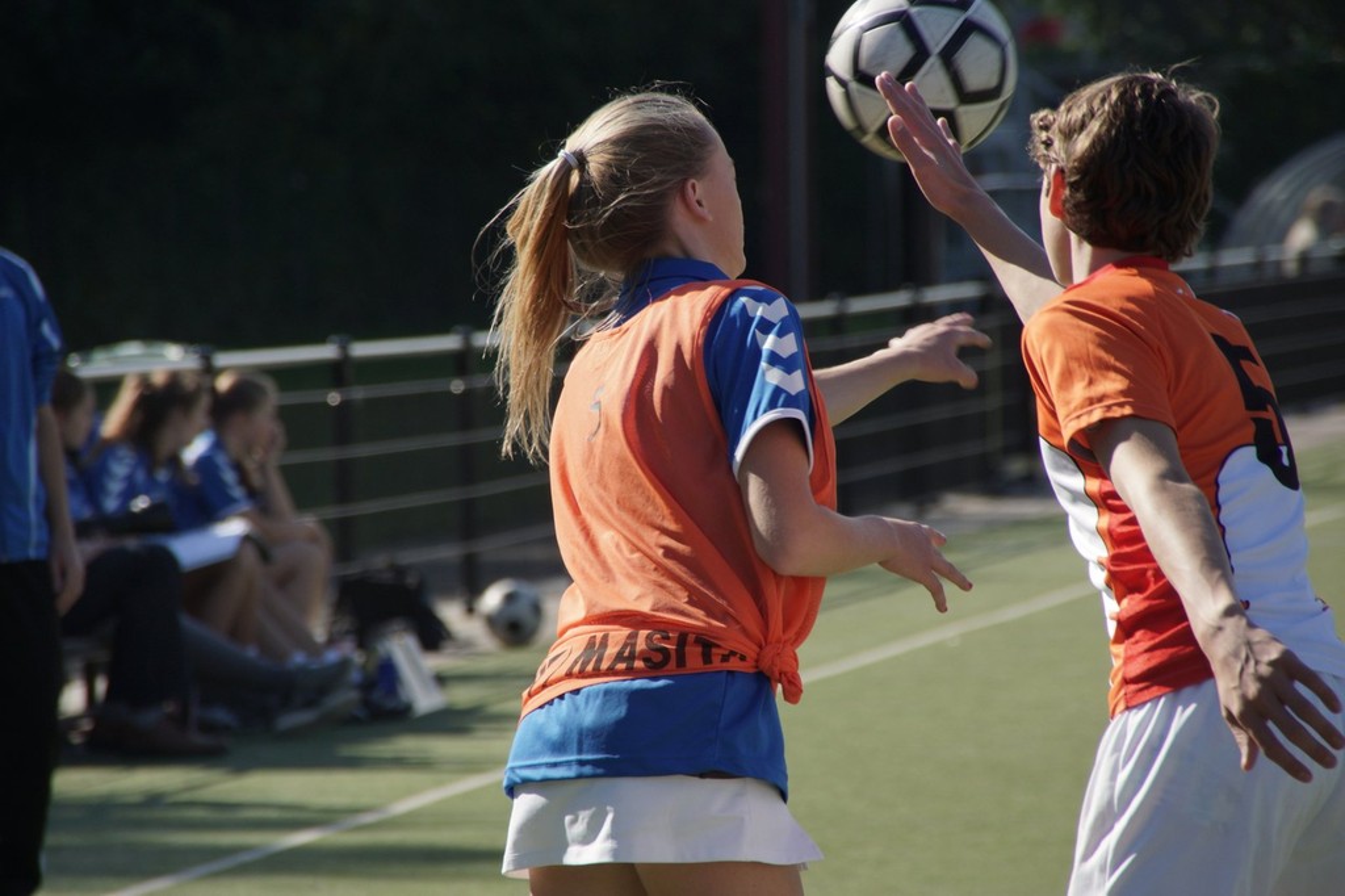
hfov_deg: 6.0
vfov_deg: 4.0
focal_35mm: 345
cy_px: 448
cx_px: 672
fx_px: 12885
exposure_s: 1/500
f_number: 8
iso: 200
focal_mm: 230
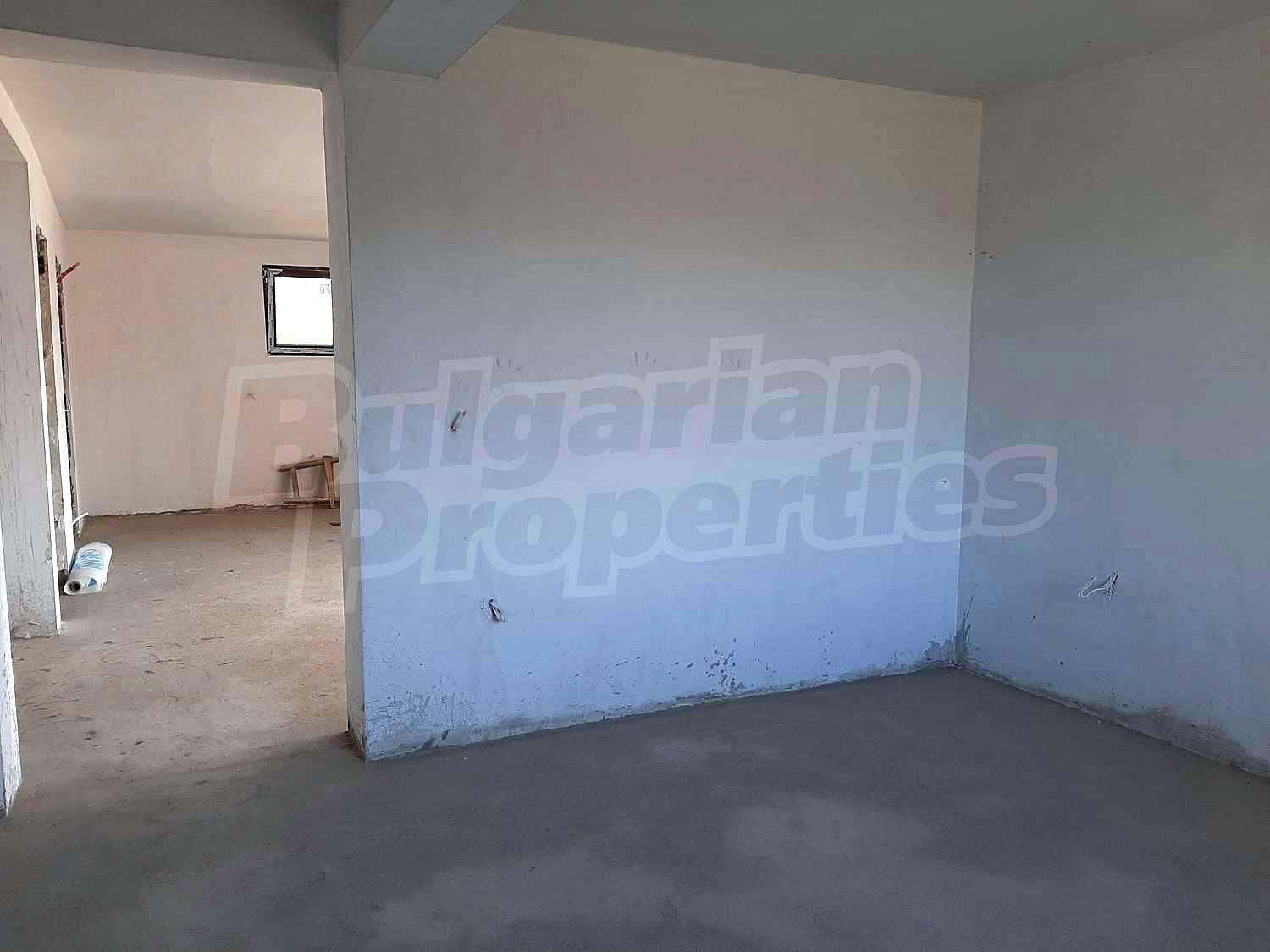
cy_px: 476
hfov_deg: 67.3
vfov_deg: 53.1
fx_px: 954
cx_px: 635
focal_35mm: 26
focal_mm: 3.93
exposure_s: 1/100
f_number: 1.7
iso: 80
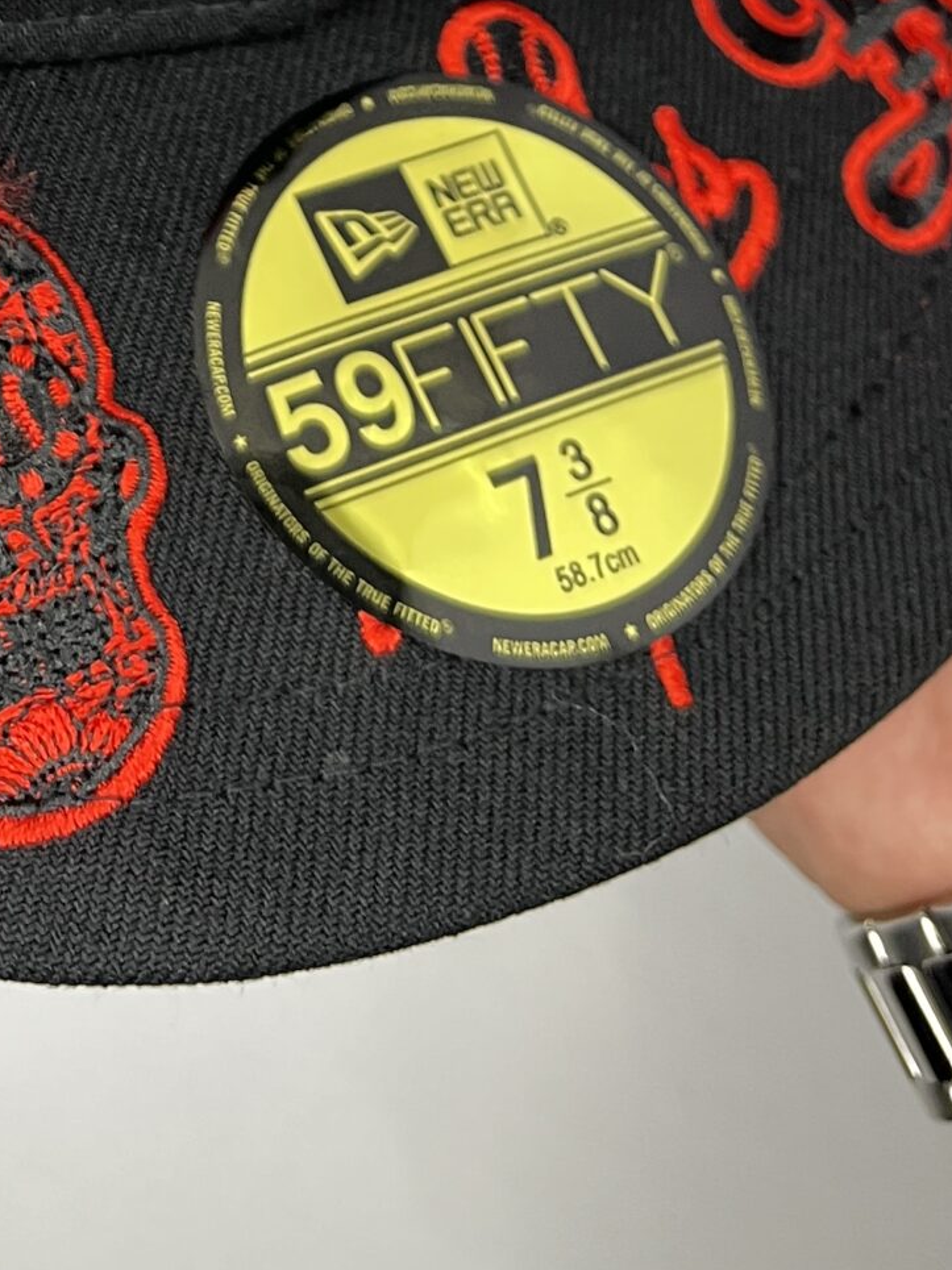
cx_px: 155
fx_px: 2532
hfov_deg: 21.0
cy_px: -403
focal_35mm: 69
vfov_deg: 24.4
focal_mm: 5.1
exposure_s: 1/71
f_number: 1.6
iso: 125
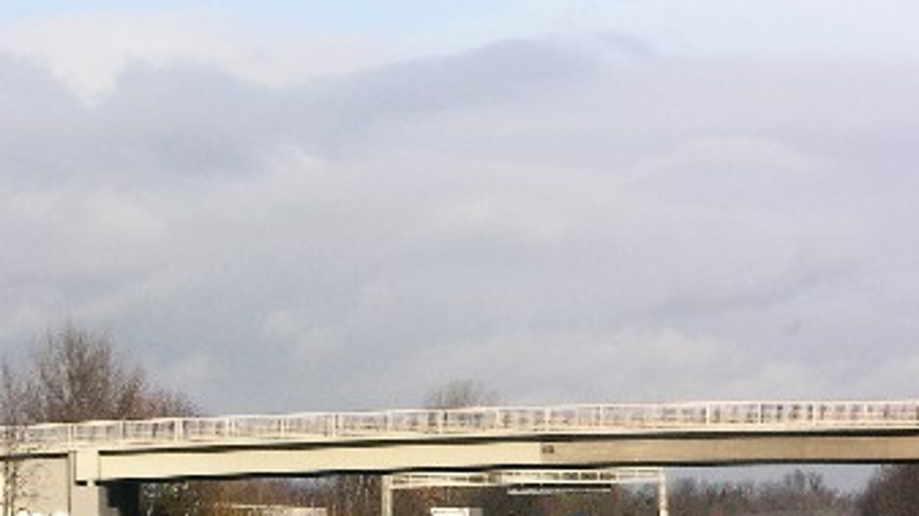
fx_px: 5552
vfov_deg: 5.3
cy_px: 426
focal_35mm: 228
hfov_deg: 9.5
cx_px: 590
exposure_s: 1/180
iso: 50
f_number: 5.3
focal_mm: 29.5
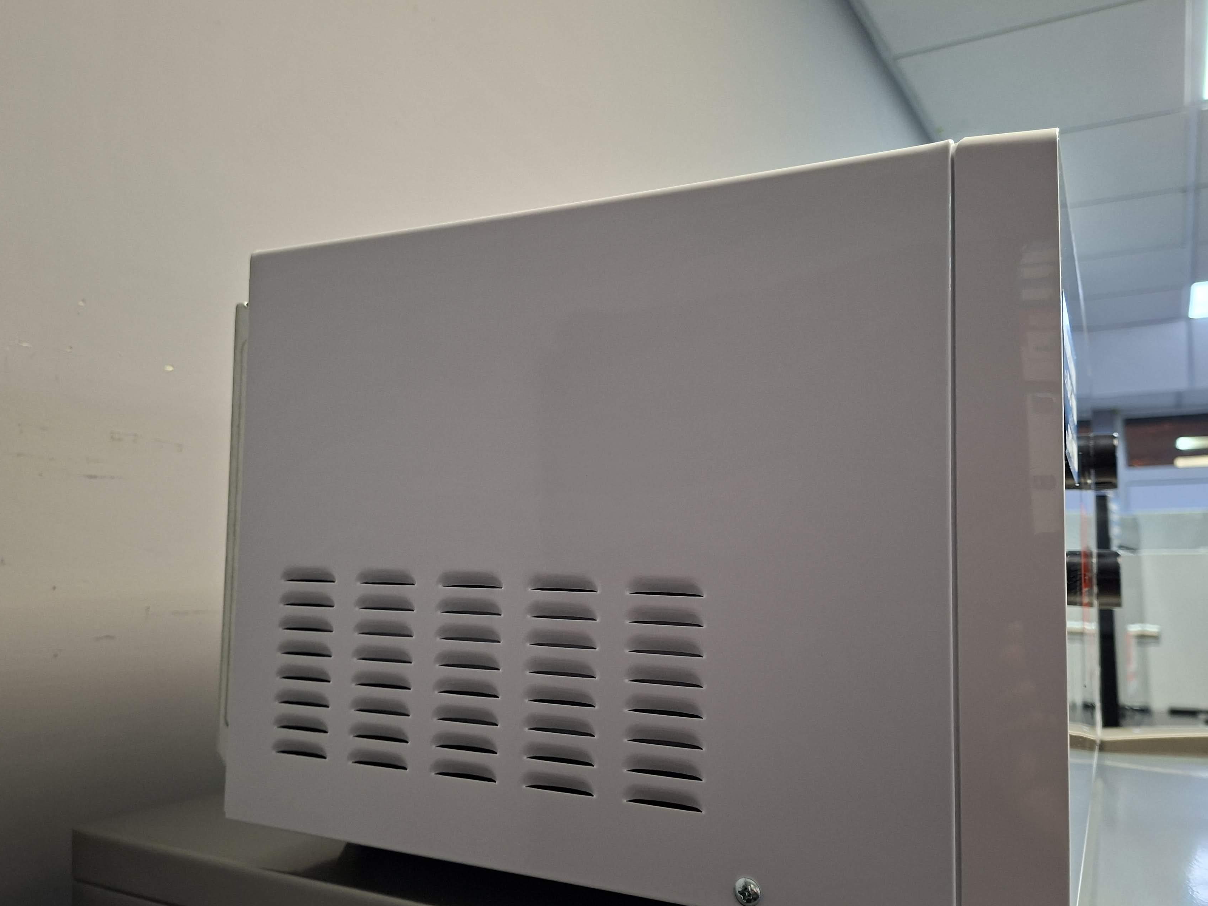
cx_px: 599
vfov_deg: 51.4
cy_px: 469
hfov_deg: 65.3
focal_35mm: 27
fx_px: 942
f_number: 1.8
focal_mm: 5.54
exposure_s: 1/50
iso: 200
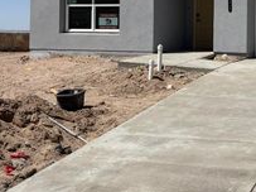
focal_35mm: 64
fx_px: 473
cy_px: 20
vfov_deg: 22.4
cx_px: 251
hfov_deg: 28.6
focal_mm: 5.96
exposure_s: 1/7813
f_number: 1.6
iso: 50
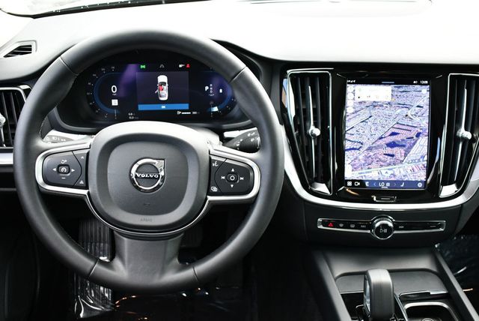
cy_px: 160
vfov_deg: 32.0
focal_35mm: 42
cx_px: 240
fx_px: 559
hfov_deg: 46.4
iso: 800
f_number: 3.8
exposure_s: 1/250
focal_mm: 21
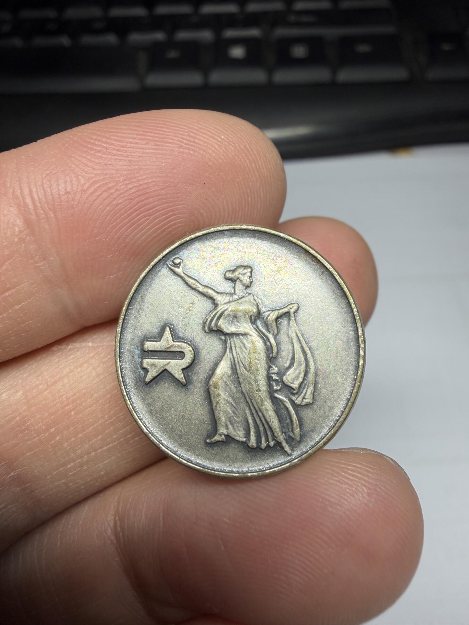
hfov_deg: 53.1
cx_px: 234
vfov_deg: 67.3
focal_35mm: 26
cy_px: 312
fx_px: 470
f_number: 2.2
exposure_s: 1/121
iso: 50
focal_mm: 2.22
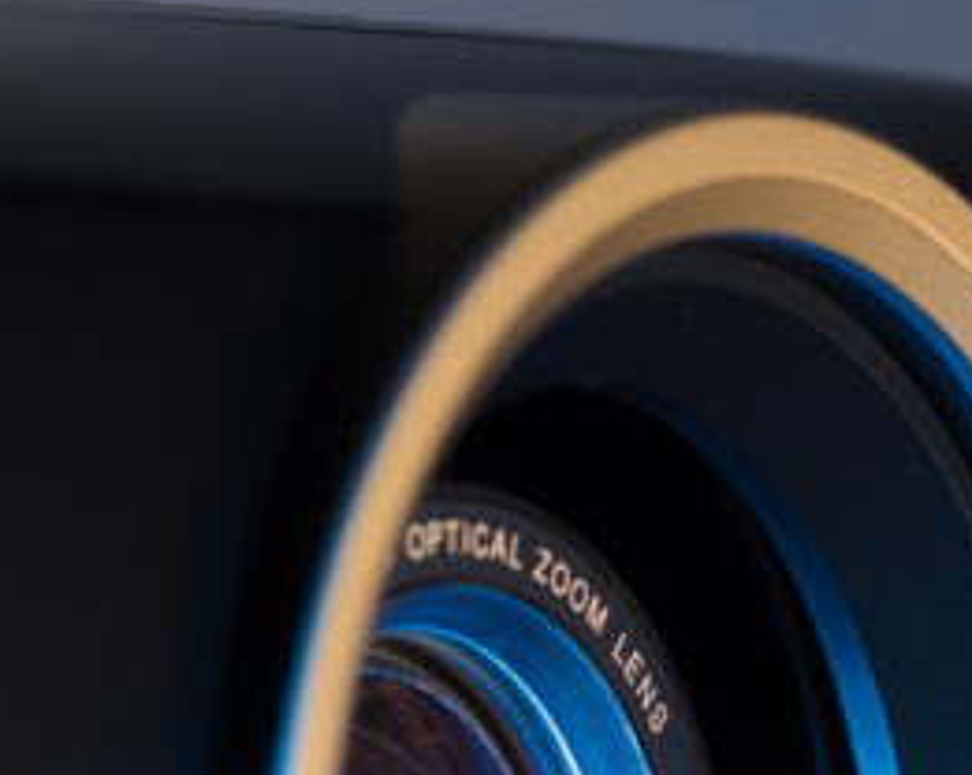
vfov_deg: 4.6
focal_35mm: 332
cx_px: 1233
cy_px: 948
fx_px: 9537
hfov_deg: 5.8
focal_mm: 90
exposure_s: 15
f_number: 3.5
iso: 100
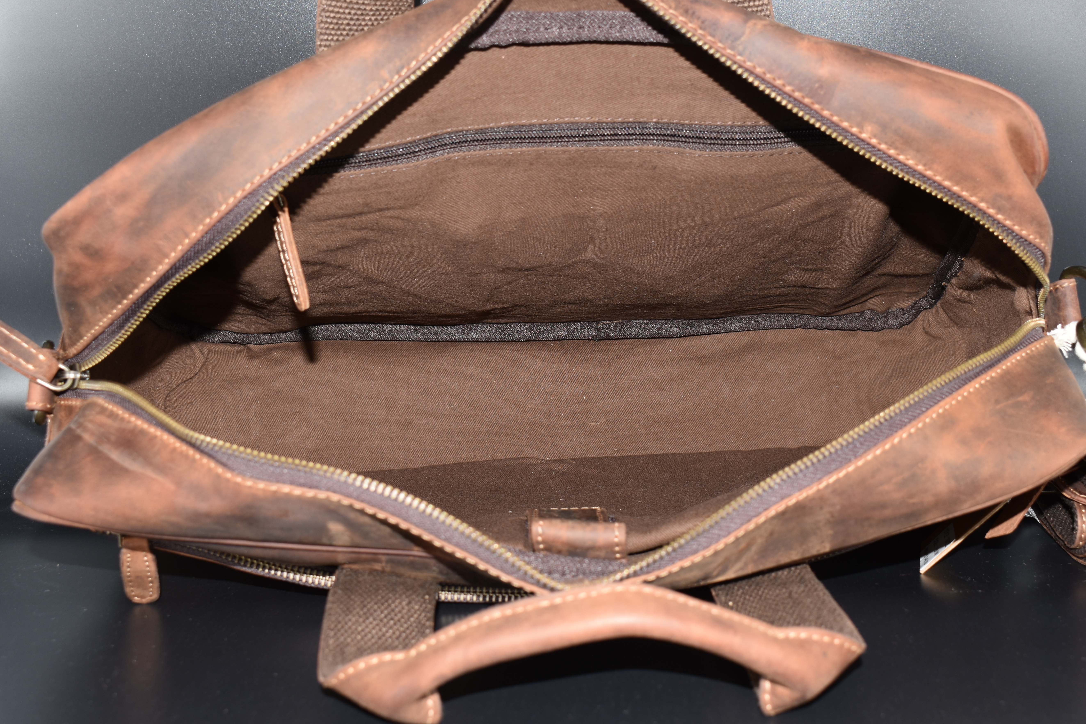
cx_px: 583
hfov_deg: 38.9
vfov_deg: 26.5
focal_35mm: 51
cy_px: 349
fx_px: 1538
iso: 125
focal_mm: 30
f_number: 8
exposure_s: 1/60
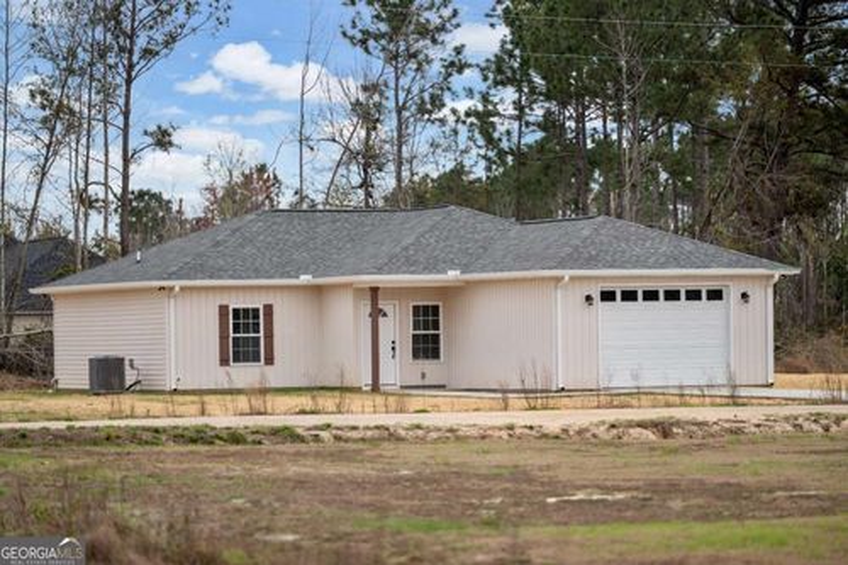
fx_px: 3226
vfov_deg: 10.0
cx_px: 424
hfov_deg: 15.0
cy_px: 282
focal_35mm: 137
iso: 100
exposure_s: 1/3200
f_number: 2
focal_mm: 137
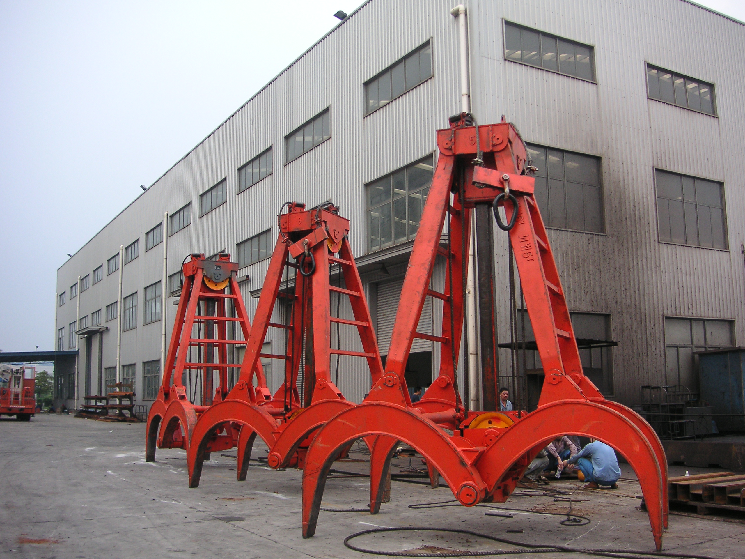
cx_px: 372
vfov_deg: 38.7
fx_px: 796
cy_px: 280
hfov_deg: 50.1
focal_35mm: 37
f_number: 2.8
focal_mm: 6.1
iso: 50
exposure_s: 1/90
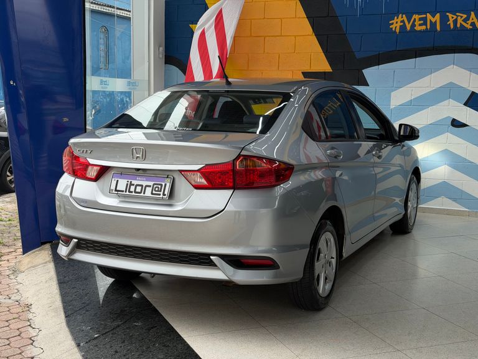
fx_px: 663
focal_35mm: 48
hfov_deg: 39.7
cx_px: 239
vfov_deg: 30.3
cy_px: 180
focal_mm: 6.76
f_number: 1.78
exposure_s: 1/203
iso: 64
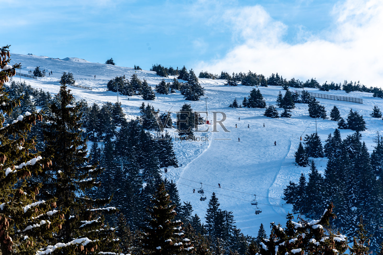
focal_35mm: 200
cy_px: 128
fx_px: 2128
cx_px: 192
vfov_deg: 6.9
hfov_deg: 10.3
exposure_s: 1/640
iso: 100
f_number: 8
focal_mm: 200
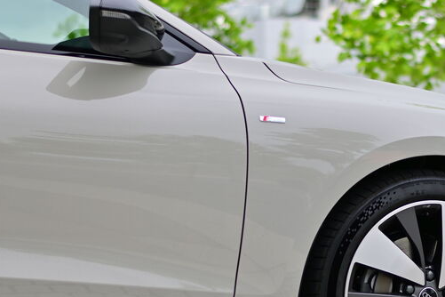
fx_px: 1533
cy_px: 217
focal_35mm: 124
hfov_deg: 16.4
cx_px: 362
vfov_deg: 11.0
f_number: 2
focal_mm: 50
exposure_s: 1/1600
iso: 100
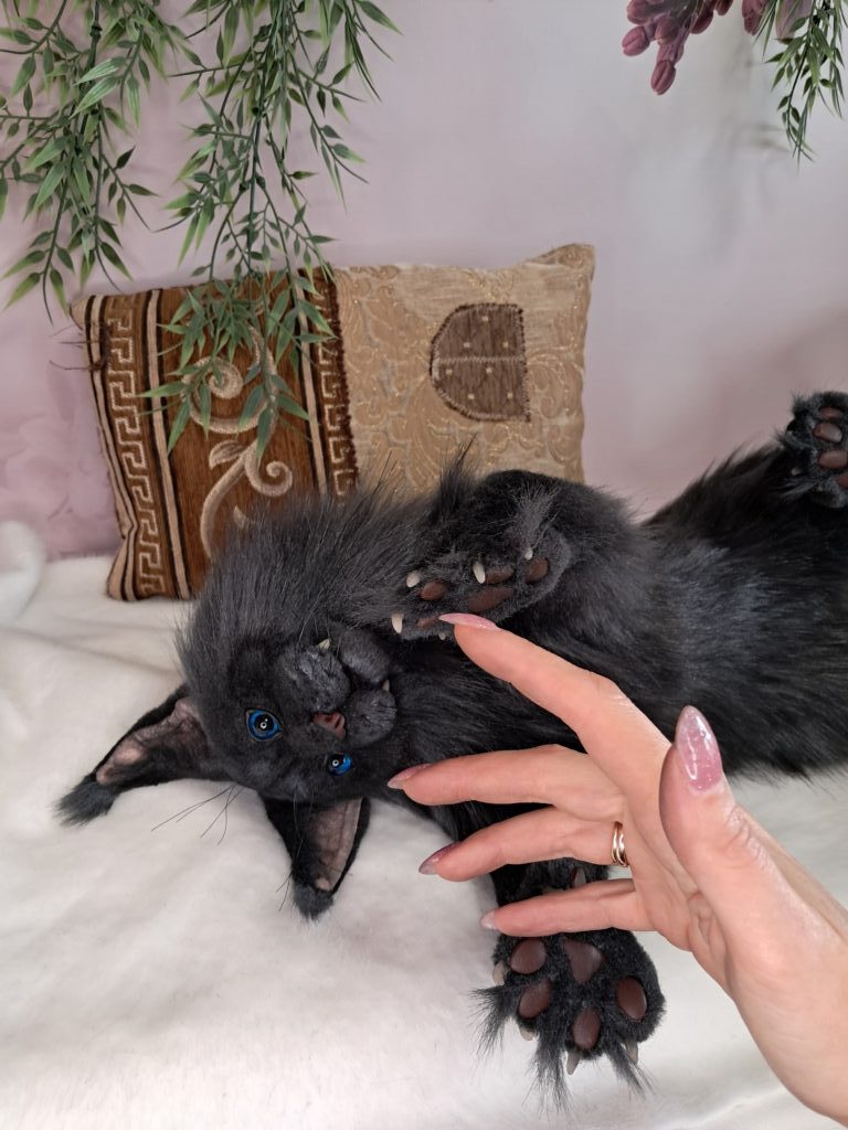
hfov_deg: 51.4
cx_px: 424
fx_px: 882
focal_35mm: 27
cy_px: 565
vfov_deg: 65.3
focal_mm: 4
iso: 200
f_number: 1.8
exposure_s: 1/50
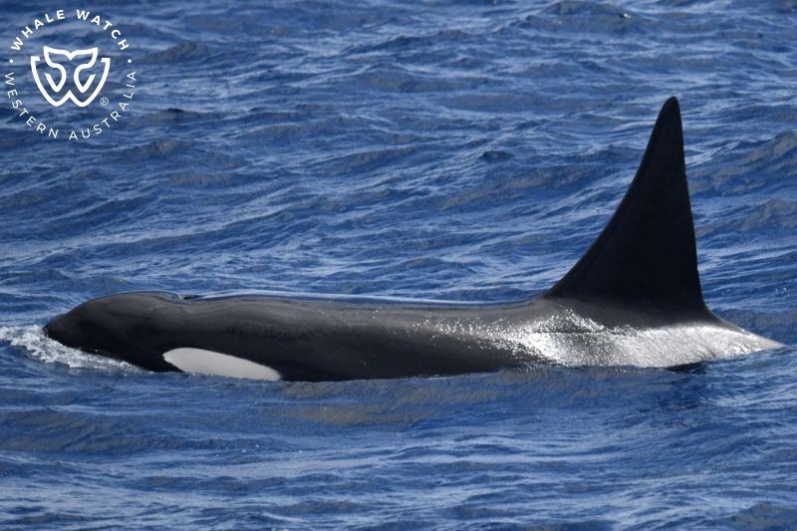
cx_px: 398
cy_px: 266
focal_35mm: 480
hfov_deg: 4.3
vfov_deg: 2.9
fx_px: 10624
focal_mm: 480
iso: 1100
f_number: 6.3
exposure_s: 1/8000
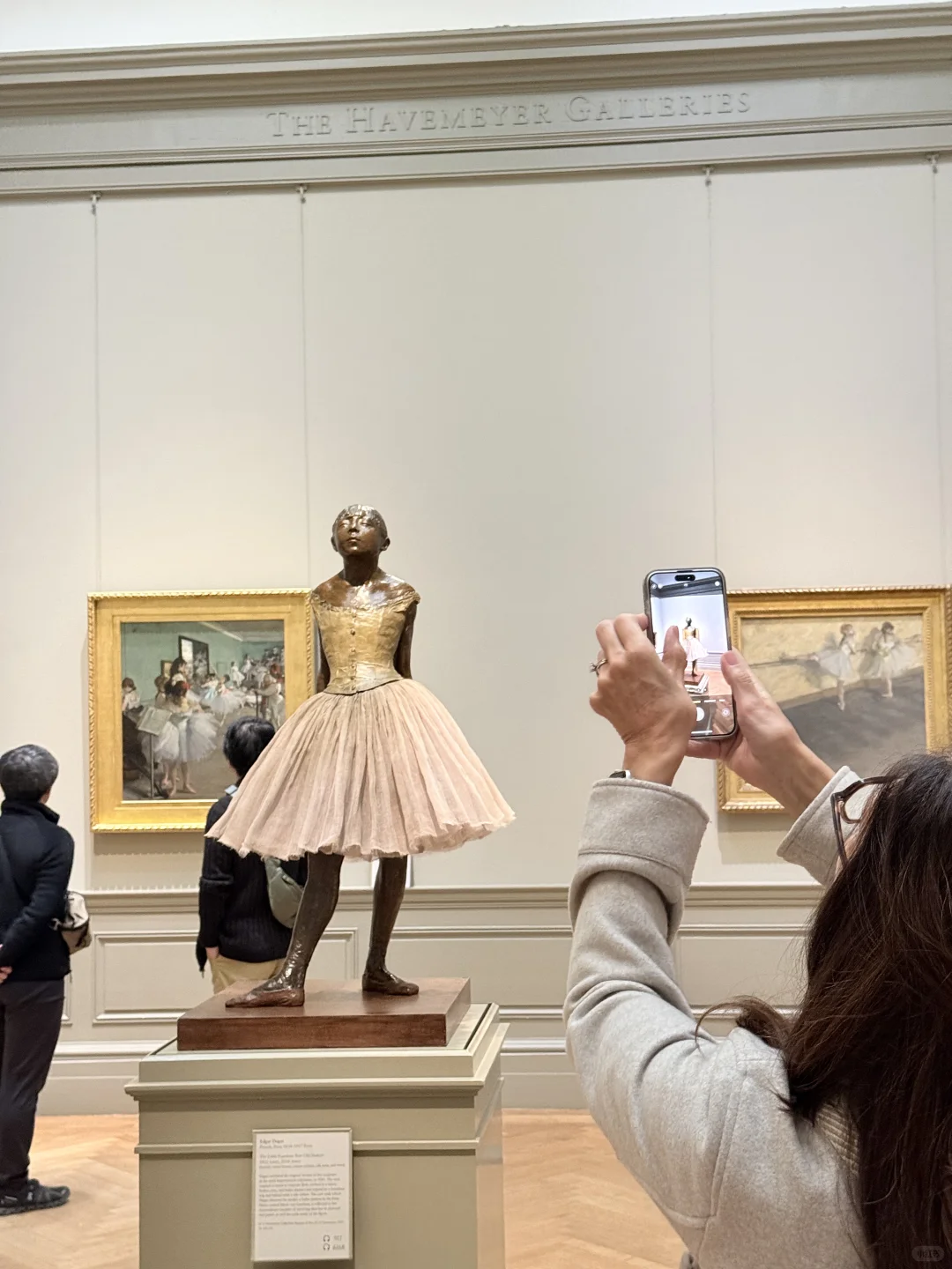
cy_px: 634
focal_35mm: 48
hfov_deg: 30.3
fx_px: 1760
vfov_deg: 39.7
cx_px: 476
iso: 500
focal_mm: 6.76
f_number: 1.78
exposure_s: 1/40
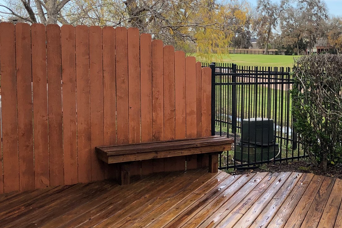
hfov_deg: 34.8
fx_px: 513
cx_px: 307
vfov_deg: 25.0
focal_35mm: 54
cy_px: 95
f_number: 1.8
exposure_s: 1/564
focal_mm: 3.99
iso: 20
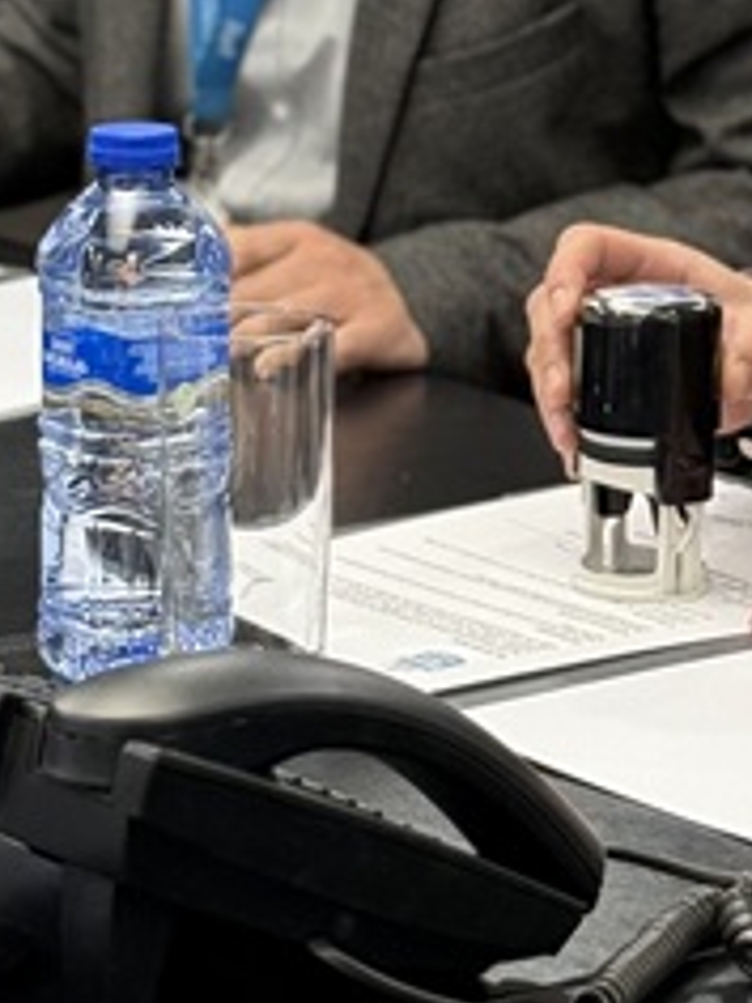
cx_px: 603
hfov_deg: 9.1
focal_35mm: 163
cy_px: -76
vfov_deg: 11.9
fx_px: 4721
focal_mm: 6.76
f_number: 1.78
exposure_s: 1/50
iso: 200
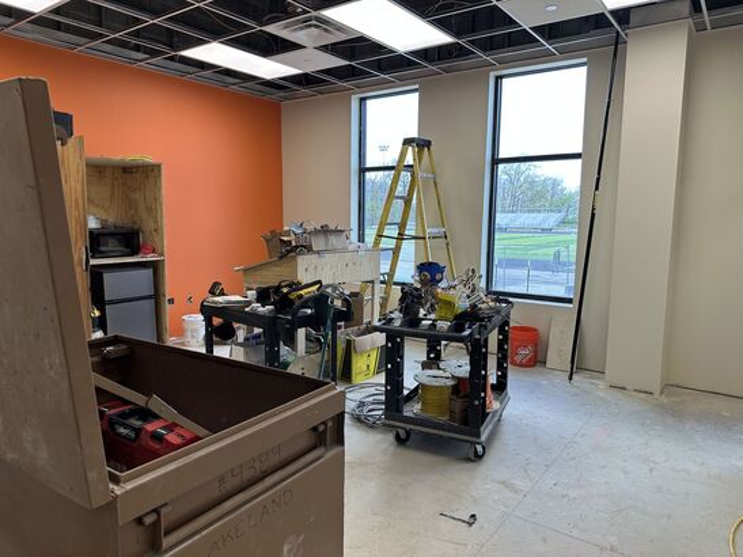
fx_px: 515
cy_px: 278
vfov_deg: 56.8
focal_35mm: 24
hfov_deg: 71.6
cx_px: 372
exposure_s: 1/196
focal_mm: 6.86
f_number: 1.78
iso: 64
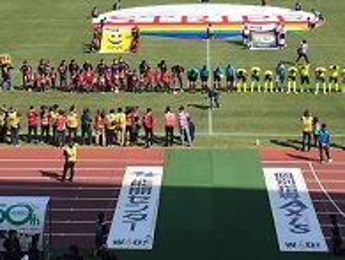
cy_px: 41
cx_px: 138
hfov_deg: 20.6
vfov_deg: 15.5
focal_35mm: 95
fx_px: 949
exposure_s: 1/1582
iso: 32
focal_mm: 4.15
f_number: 2.2
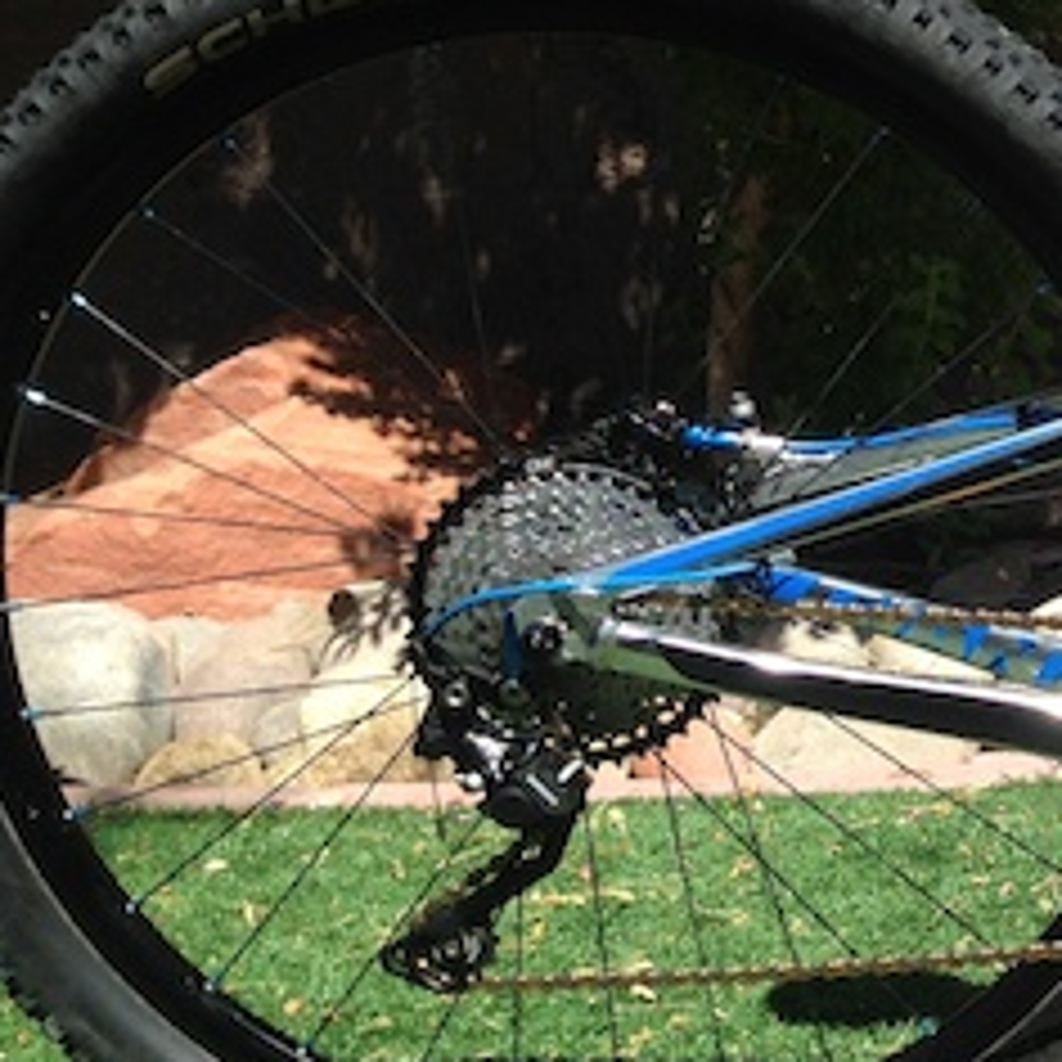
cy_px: 328
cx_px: 1710
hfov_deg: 15.8
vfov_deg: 17.5
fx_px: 3436
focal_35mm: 99
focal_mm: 4.12
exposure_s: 1/1290
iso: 50
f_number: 2.4
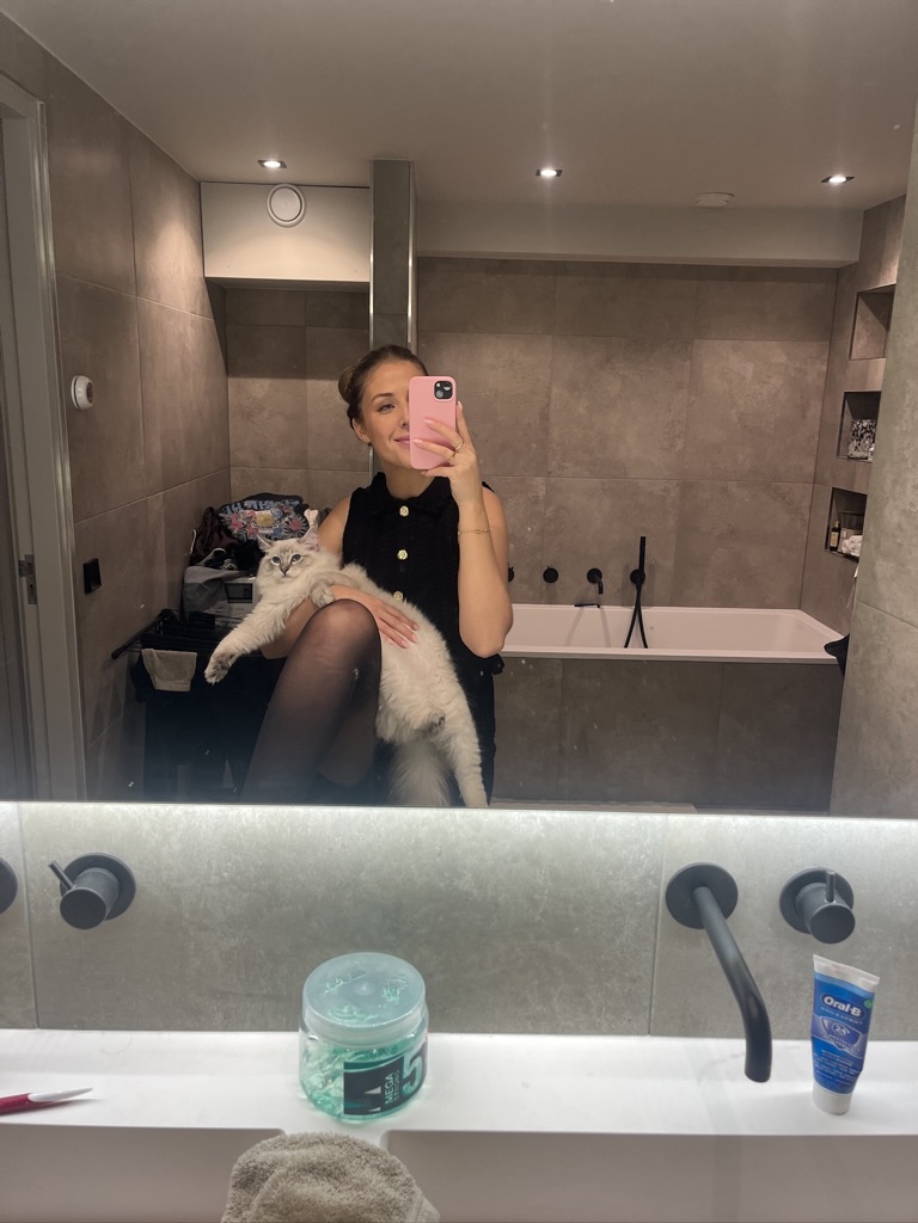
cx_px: 459
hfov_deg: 53.1
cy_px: 612
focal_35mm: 26
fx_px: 919
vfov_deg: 67.3
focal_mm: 5.1
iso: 100
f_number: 1.6
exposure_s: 1/100
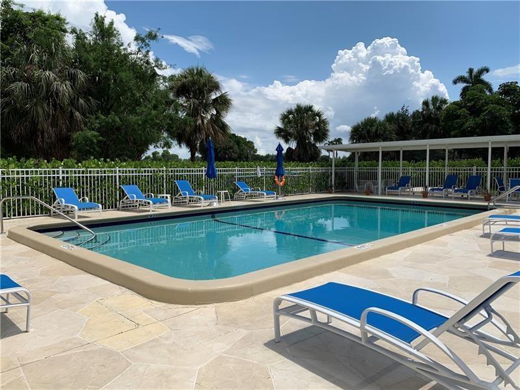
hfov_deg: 67.3
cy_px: 195
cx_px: 260
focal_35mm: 26
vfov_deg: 53.1
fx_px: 391
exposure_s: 1/4098
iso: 25
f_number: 1.8
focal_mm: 4.25
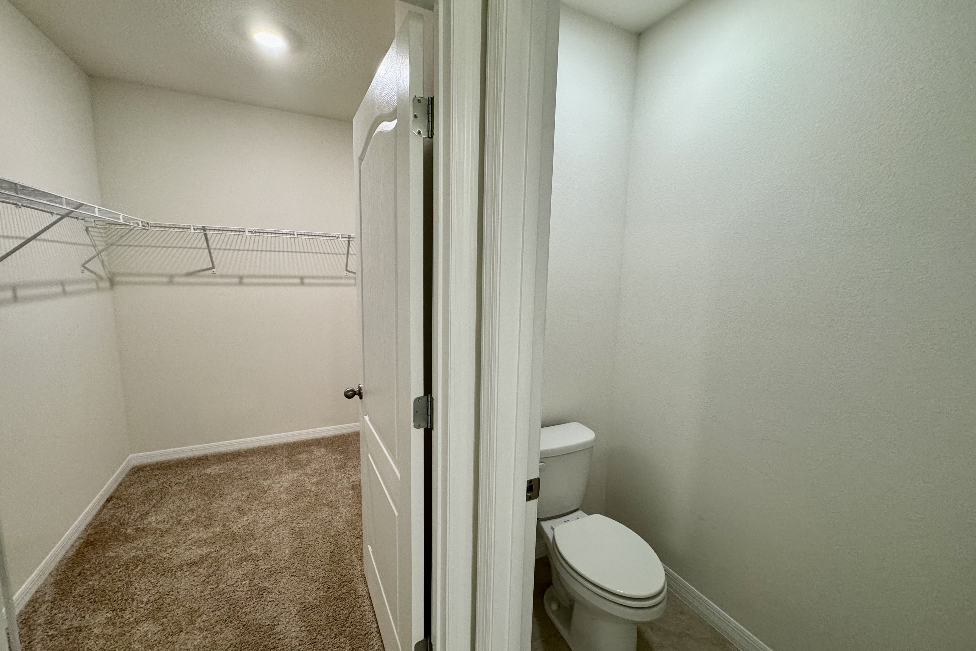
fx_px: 407
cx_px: 499
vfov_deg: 77.3
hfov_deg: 100.4
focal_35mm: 15
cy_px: 330
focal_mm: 2.22
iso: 200
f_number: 2.2
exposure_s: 1/60
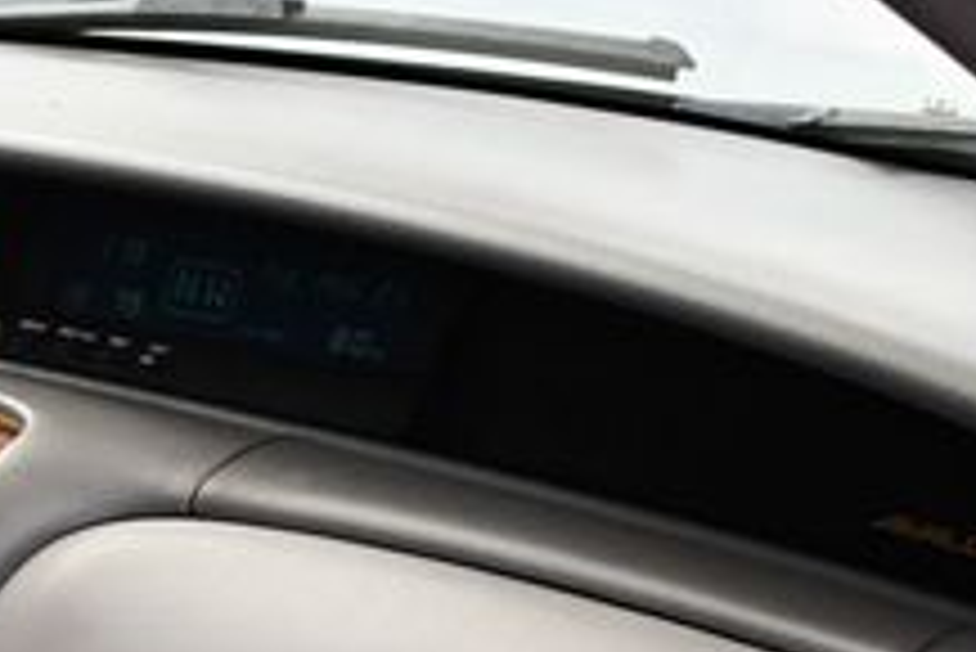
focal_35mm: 106
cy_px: 728
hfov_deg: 18.8
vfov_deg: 12.7
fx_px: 2876
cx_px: 31
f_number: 3.5
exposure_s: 1/125
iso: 2500
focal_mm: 18
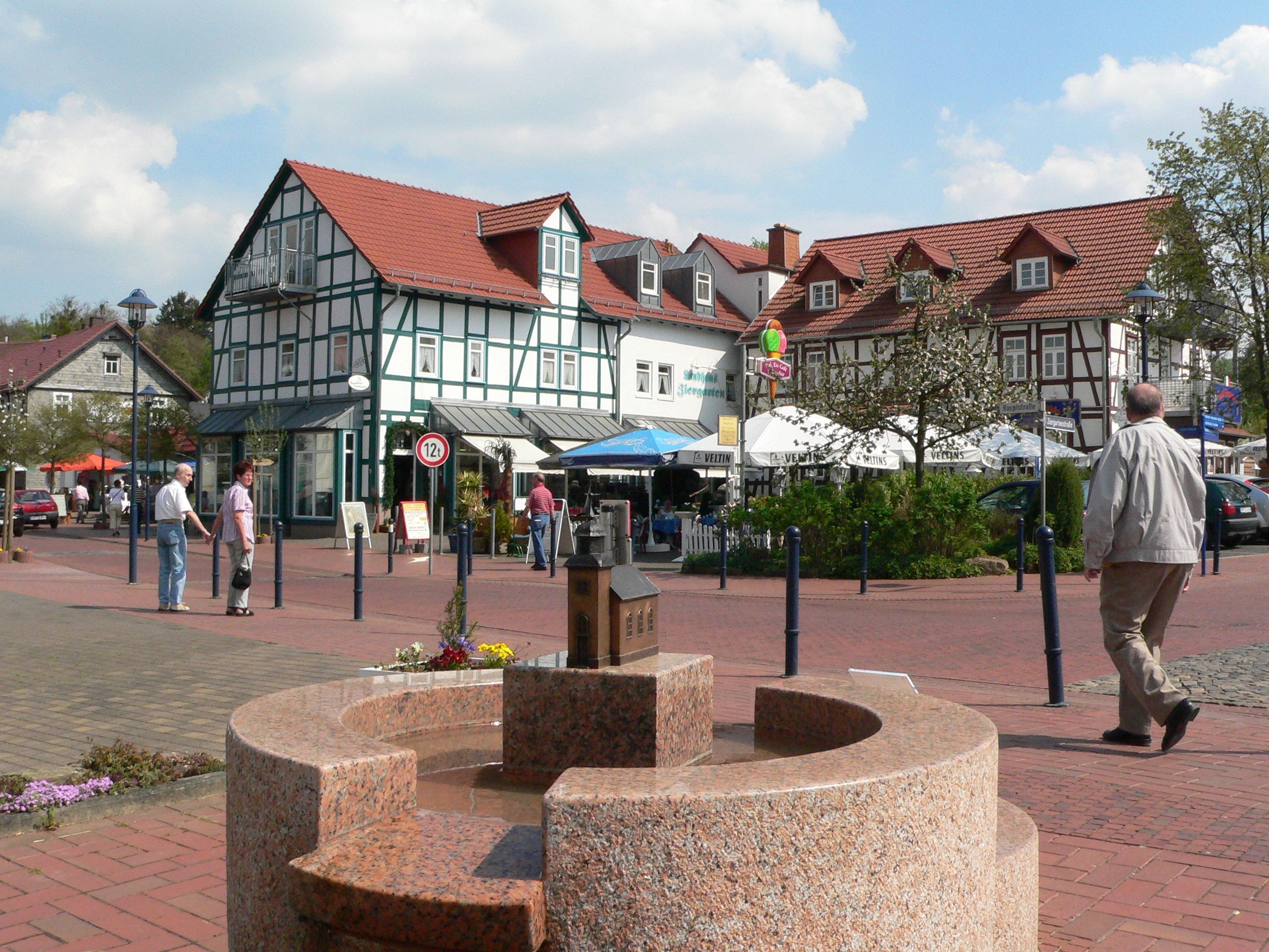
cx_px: 634
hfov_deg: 51.4
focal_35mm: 36
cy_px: 476
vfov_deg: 39.7
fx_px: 1320
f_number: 6.5
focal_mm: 6
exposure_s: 1/1000
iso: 200
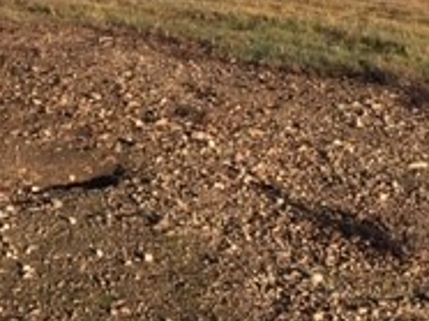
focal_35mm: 100
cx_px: 208
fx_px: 1238
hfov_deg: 19.7
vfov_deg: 14.1
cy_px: -120
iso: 25
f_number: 2.2
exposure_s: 1/1282
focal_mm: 4.15
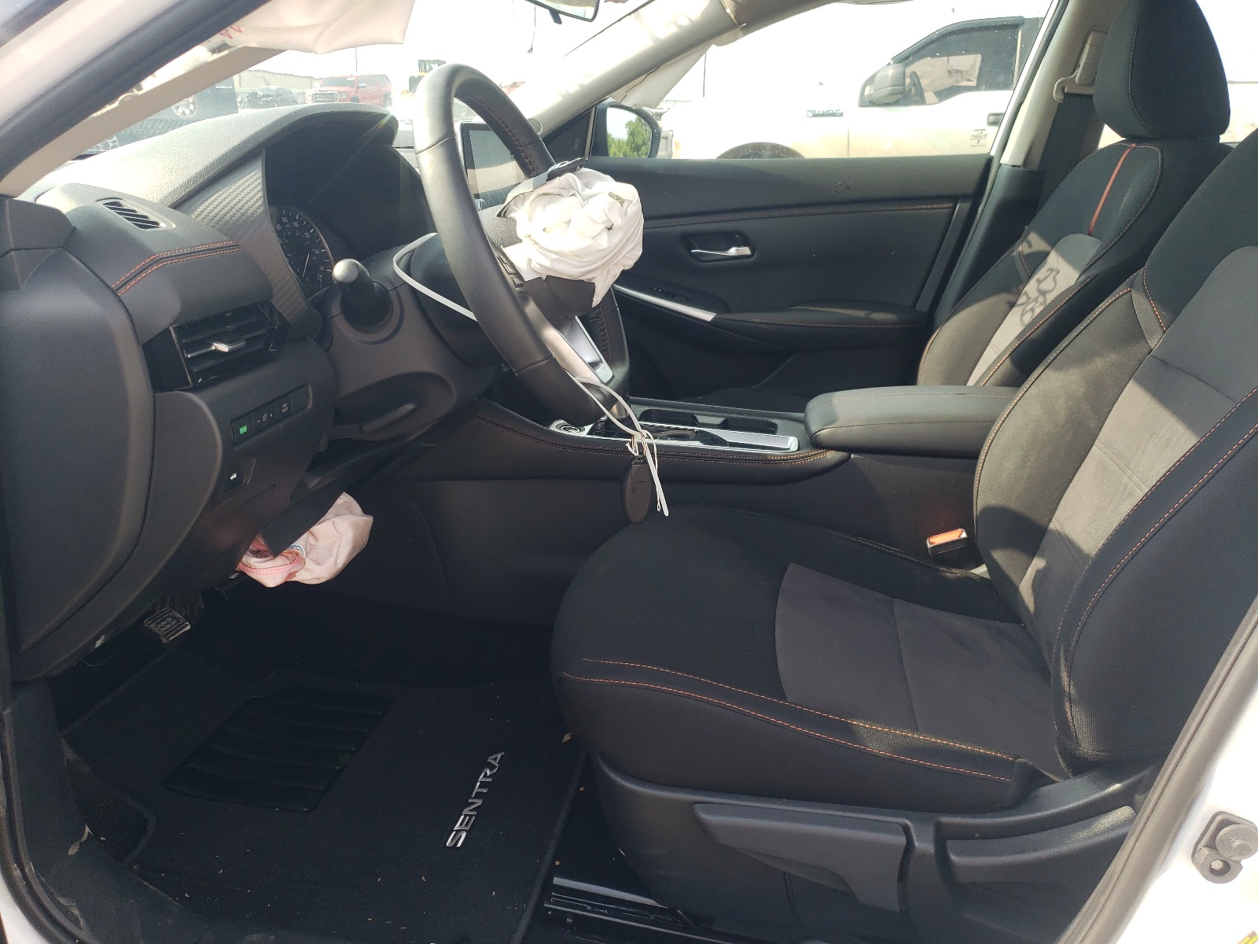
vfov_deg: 53.1
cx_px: 629
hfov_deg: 67.3
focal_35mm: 26
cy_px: 472
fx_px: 945
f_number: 1.5
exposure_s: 1/435
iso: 50
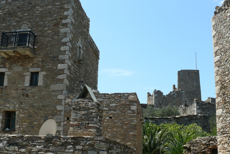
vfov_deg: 31.1
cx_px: 132
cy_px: 93
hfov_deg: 45.3
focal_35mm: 43
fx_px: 275
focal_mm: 7.4
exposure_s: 1/200
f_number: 5.6
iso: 100
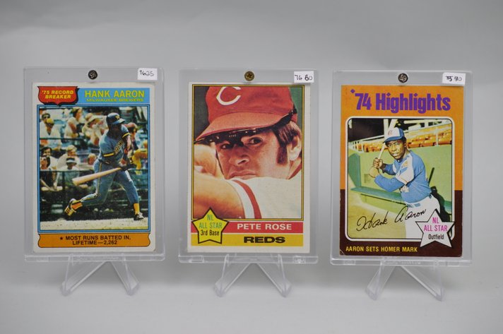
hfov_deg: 33.4
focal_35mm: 60
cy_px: 167
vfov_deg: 22.6
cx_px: 252
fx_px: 837
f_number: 4.5
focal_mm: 40
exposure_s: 1/80
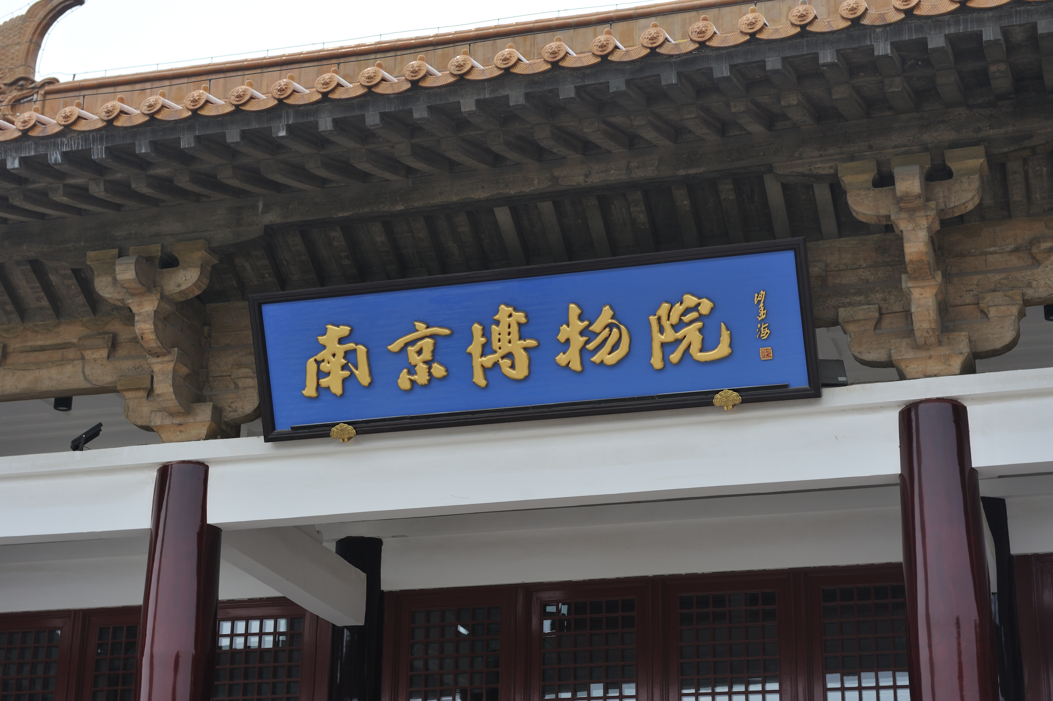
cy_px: 350
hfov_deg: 28.9
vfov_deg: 19.4
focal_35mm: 70
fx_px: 2046
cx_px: 526
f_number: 5
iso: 200
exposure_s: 1/800
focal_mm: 70
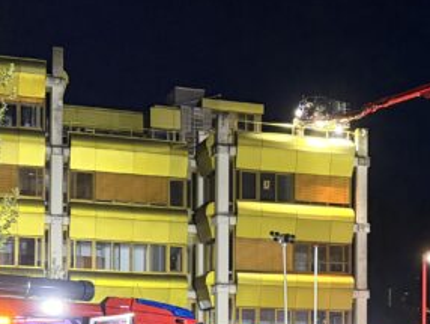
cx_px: 335
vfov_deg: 15.5
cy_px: 344
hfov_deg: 20.9
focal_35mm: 93
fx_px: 1156
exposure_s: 1/34
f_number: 1.6
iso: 500
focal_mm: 5.96
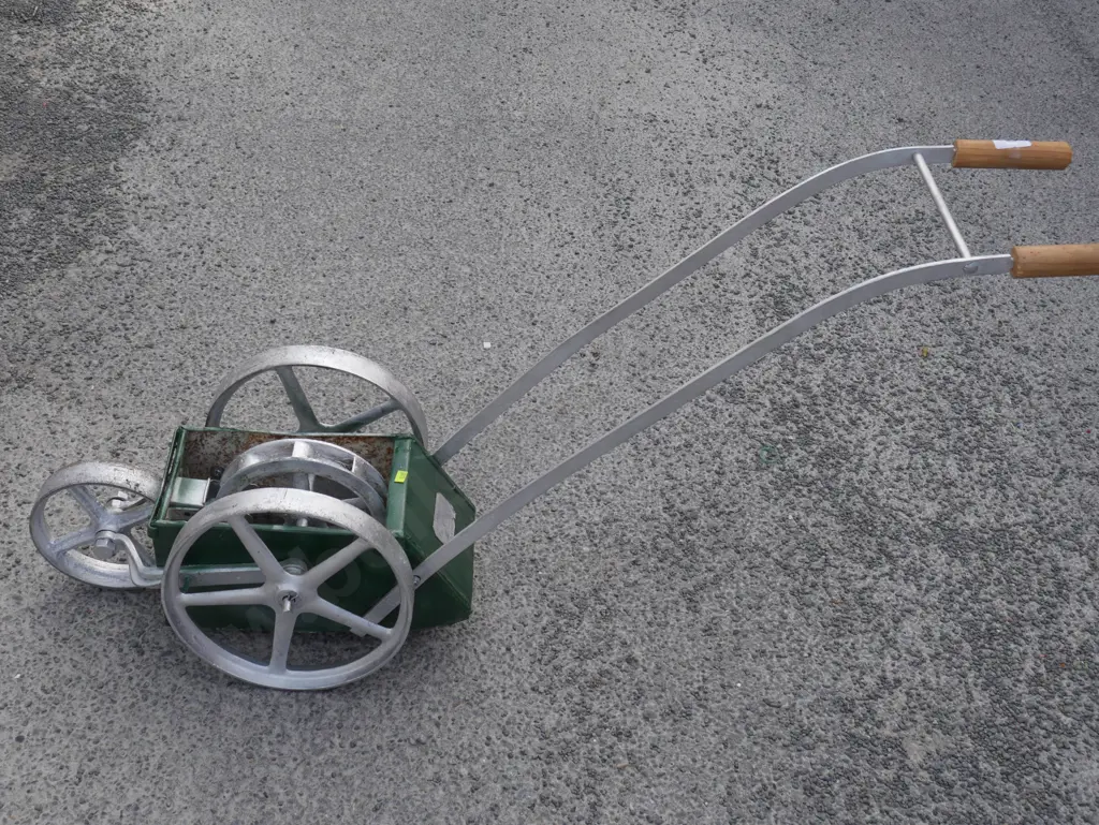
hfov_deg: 44.8
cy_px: 412
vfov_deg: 34.4
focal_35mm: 42
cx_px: 550
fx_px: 1334
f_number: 7.1
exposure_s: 1/200
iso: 200
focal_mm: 21
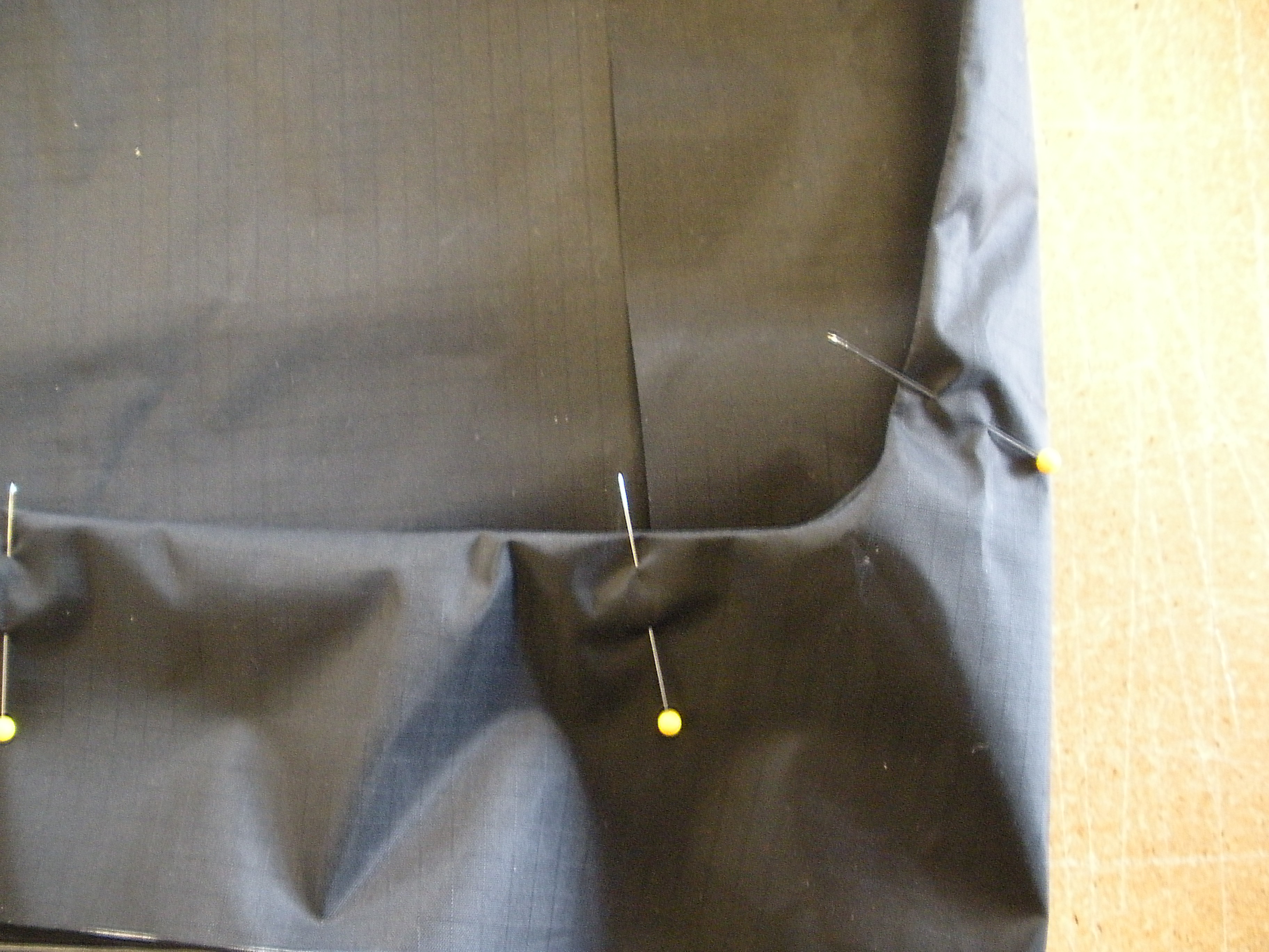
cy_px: 476
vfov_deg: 39.7
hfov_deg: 51.4
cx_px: 634
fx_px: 1320
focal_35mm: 36
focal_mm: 6.3
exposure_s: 1/8
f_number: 3.5
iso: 474
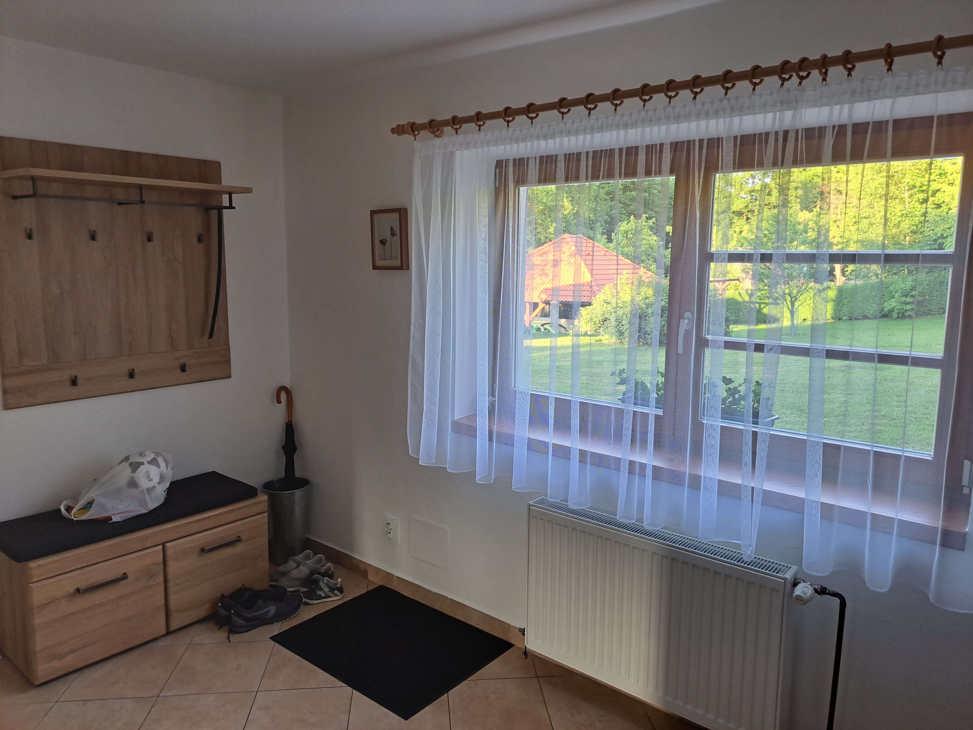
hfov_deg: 71.6
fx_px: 675
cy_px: 365
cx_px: 486
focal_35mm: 24
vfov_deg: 56.8
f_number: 1.8
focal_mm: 5.23
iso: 64
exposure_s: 1/50
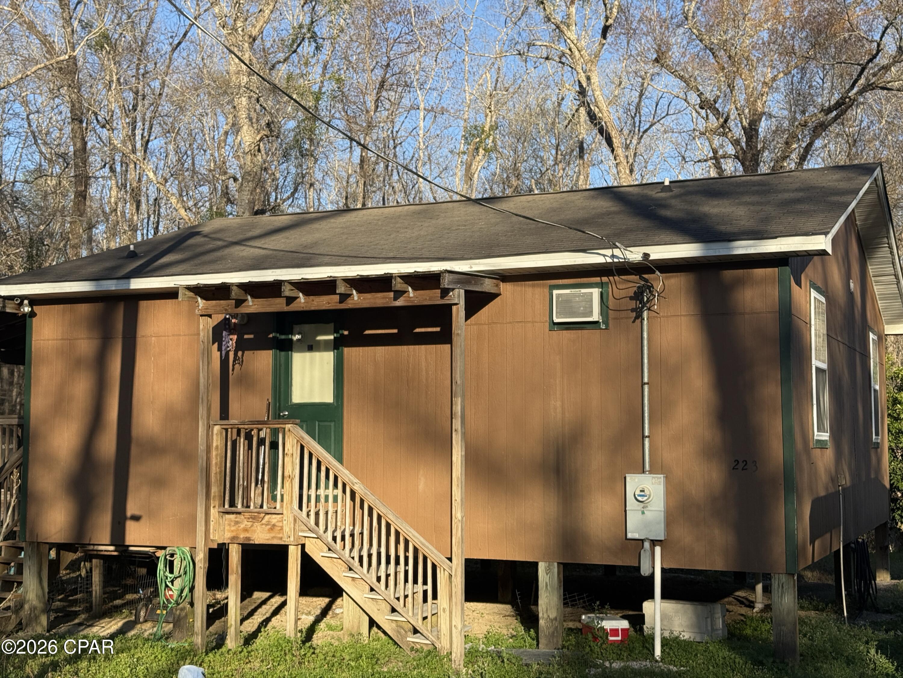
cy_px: 339
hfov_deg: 39.7
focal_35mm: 48
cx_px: 452
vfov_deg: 30.3
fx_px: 1252
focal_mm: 6.76
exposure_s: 1/2342
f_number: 1.78
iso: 64
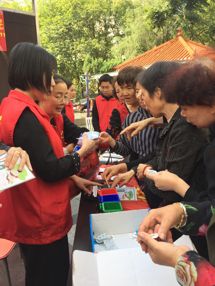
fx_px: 240
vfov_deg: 61.6
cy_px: 143
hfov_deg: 48.2
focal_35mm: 29
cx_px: 108
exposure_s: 1/258
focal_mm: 4.15
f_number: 2.2
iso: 32
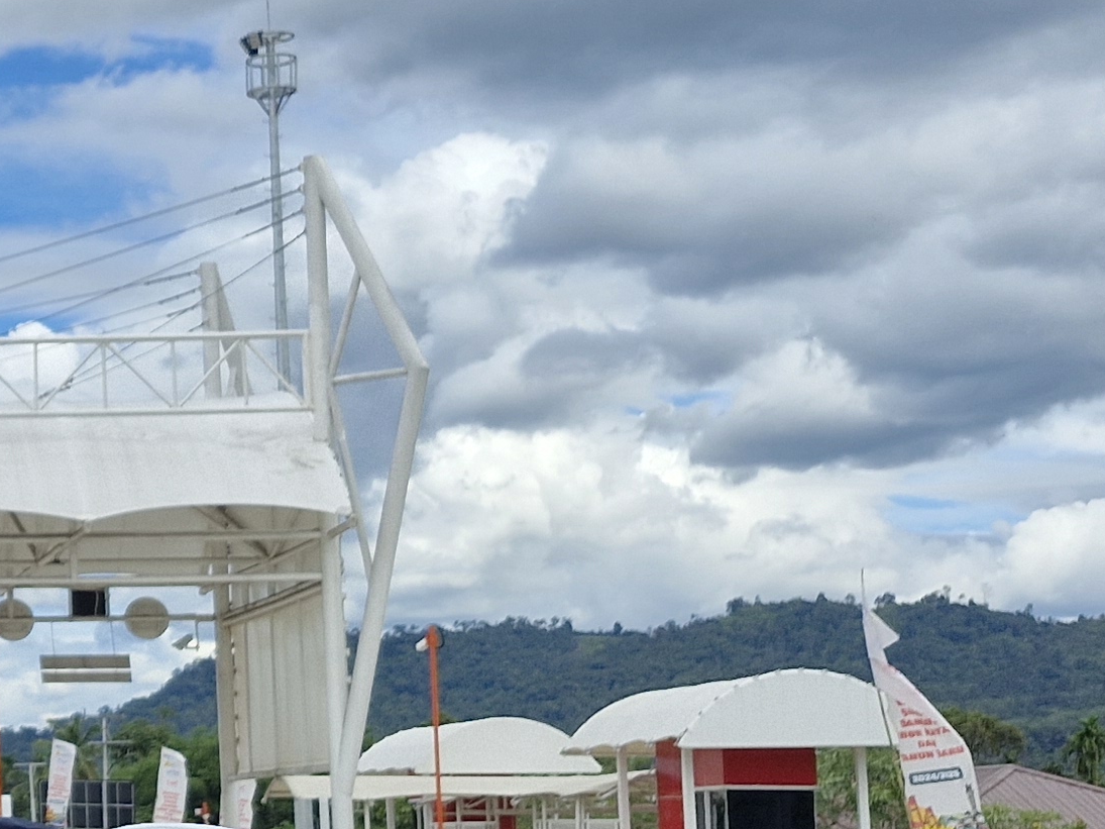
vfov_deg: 17.6
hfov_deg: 19.7
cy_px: 476
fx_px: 2681
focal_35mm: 84
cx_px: -626
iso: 50
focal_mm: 5.54
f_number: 1.8
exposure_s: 1/2080
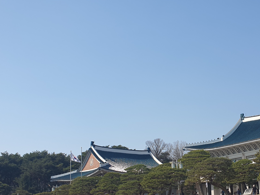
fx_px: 353
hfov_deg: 38.9
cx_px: 207
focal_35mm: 47
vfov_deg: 30.3
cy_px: 149
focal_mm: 4.3
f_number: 2.4
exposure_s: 1/1776
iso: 50
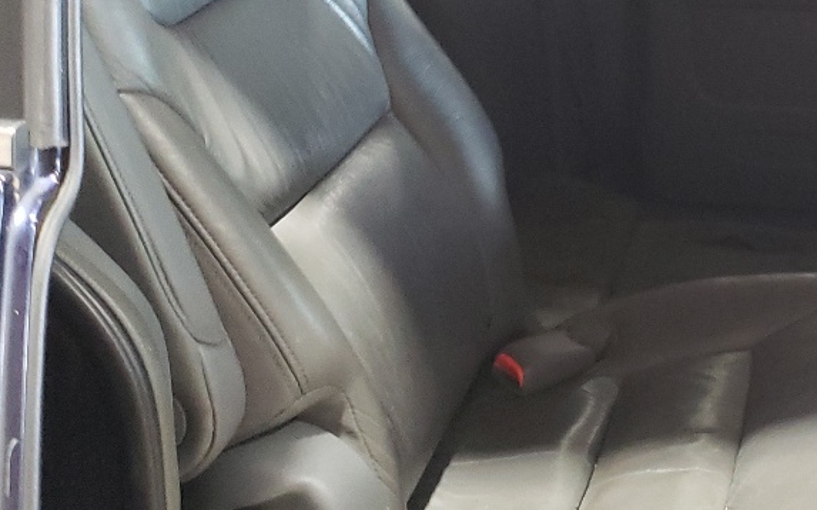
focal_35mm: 77
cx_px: 766
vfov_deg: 16.6
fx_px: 1714
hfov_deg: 25.8
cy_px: 17
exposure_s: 1/60.2
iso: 344
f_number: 1.5
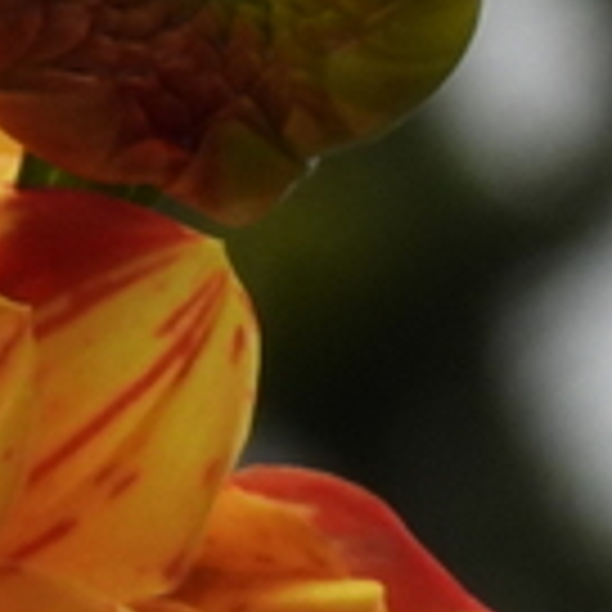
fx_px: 33344
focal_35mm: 1667
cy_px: 896
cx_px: -630
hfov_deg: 1.1
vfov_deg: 1.1
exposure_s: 1/200
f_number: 4.5
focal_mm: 35.7
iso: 100
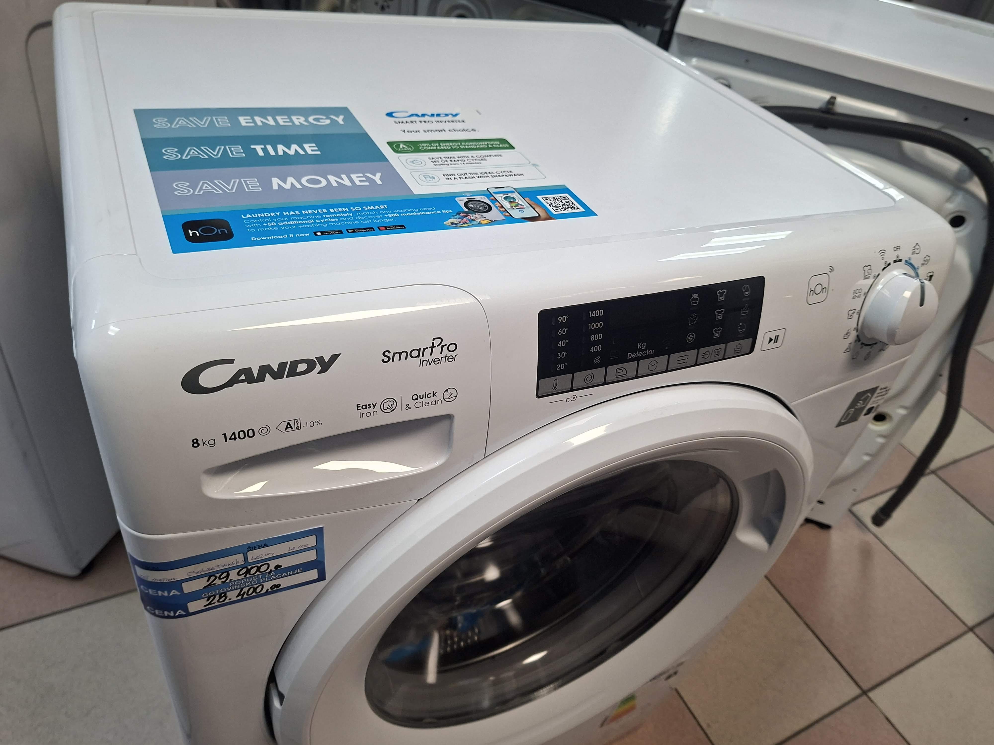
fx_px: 660
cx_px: 497
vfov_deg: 58.9
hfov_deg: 73.9
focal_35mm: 23
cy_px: 372
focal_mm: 5.54
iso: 320
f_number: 1.8
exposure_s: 1/100
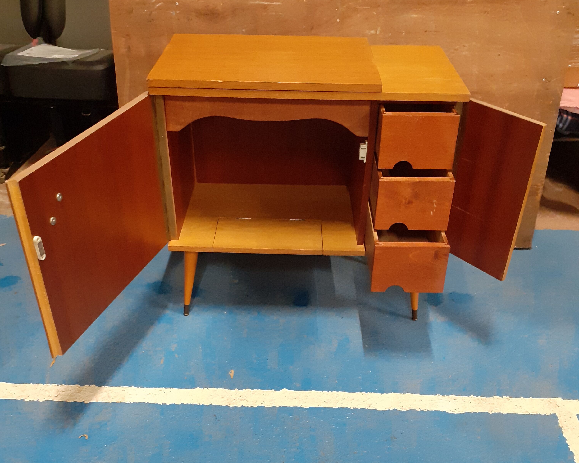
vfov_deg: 40.7
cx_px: 286
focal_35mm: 36
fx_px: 617
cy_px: 307
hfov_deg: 50.3
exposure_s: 1/25
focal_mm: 3.6
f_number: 1.9
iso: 320
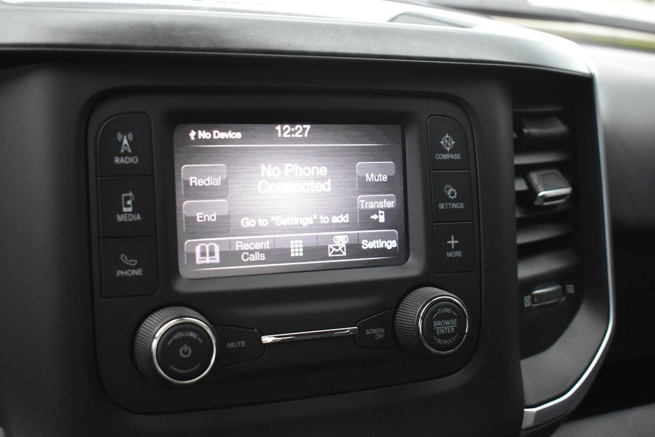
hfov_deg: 42.3
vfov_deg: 29.0
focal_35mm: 46
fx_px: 846
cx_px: 328
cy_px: 218
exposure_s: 1/125
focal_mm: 31
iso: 2000
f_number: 4.2
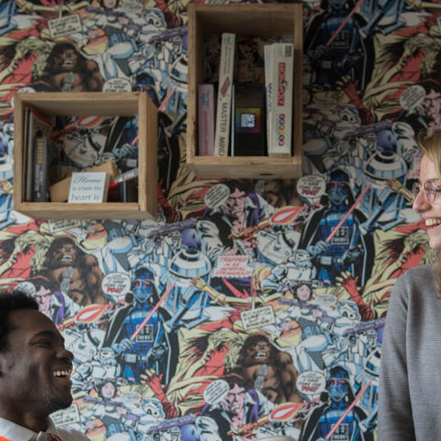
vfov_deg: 22.8
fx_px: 1081
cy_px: 330
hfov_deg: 23.0
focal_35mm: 75
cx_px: 283
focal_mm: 36
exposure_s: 1/250
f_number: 4
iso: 1250
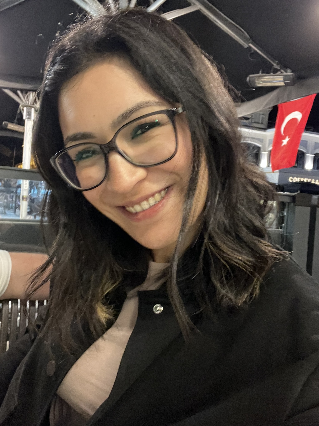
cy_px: 213
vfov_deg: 60.0
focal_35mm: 30
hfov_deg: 46.8
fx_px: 369
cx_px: 160
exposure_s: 1/20
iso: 640
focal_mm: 2.71
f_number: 2.2
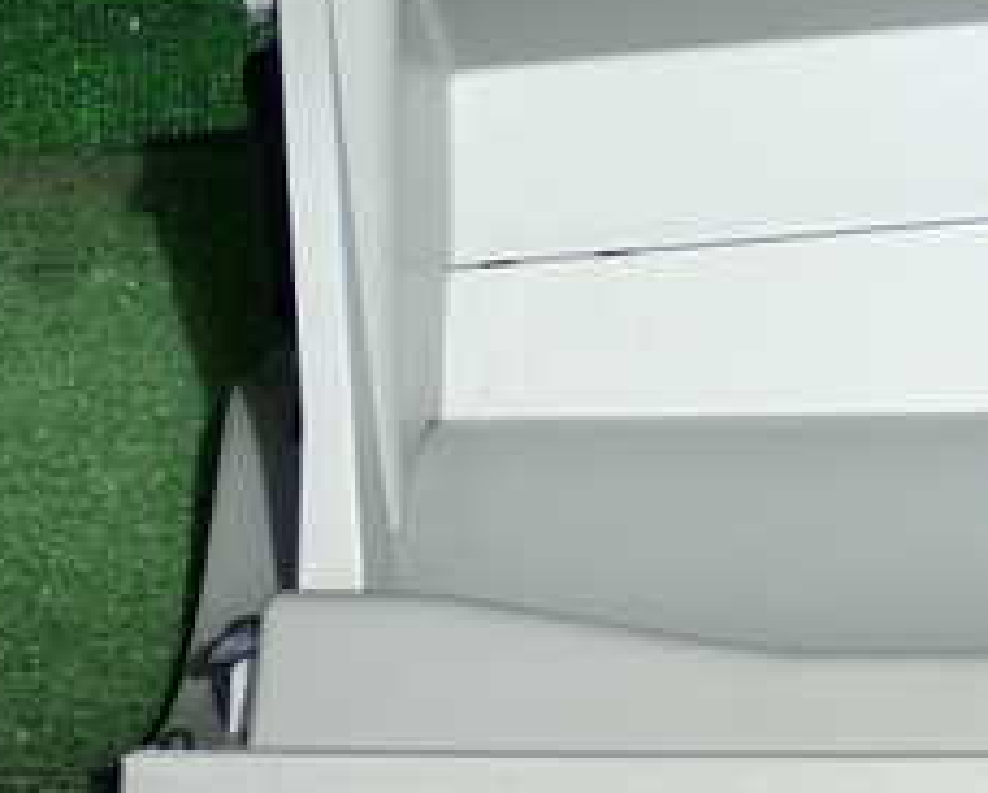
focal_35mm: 172
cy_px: 217
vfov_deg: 9.0
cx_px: 1166
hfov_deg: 11.0
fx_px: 5036
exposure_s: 1/250
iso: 100
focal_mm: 11.88
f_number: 3.8
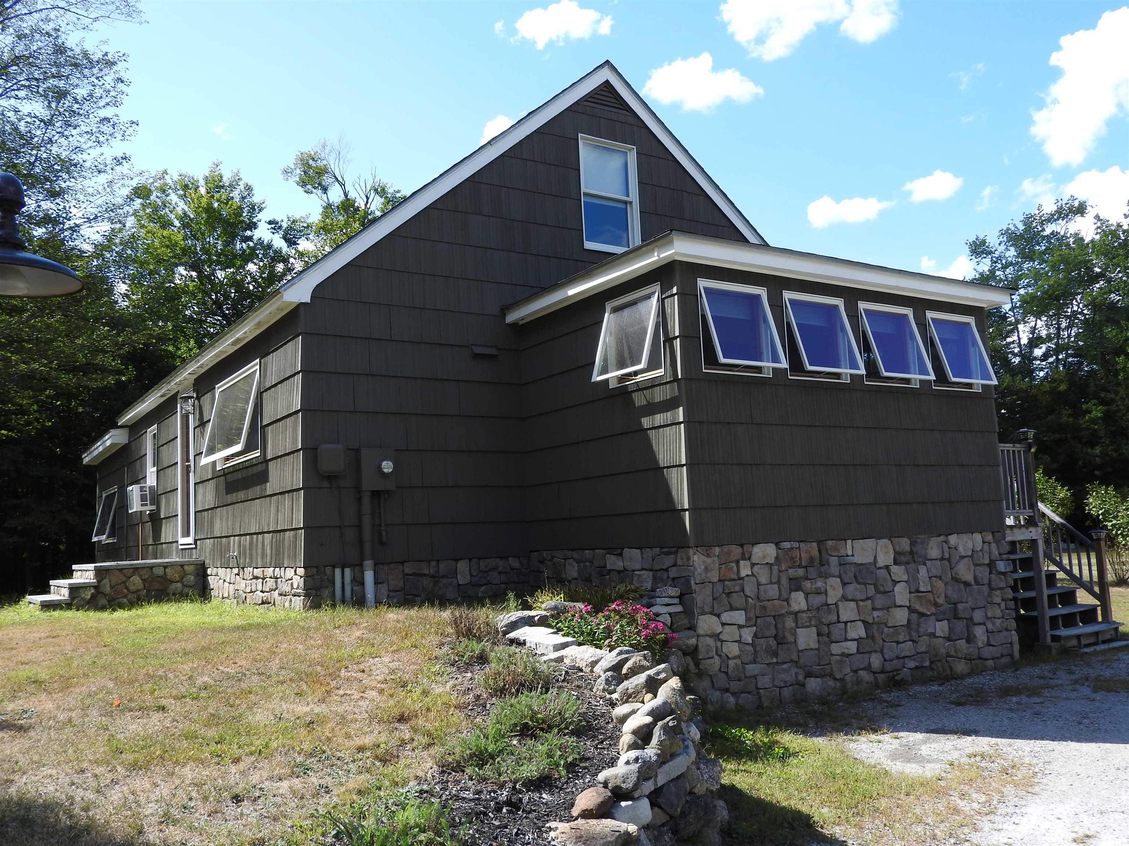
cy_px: 423
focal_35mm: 30
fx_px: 978
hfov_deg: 60.0
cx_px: 564
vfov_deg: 46.8
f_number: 3.5
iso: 100
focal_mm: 5.4
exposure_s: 1/500
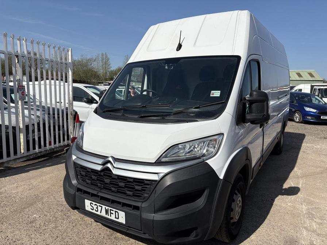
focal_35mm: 26
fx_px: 246
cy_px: 122
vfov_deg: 53.1
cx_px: 164
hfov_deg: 67.3
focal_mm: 5.96
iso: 50
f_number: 1.6
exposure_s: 1/6993
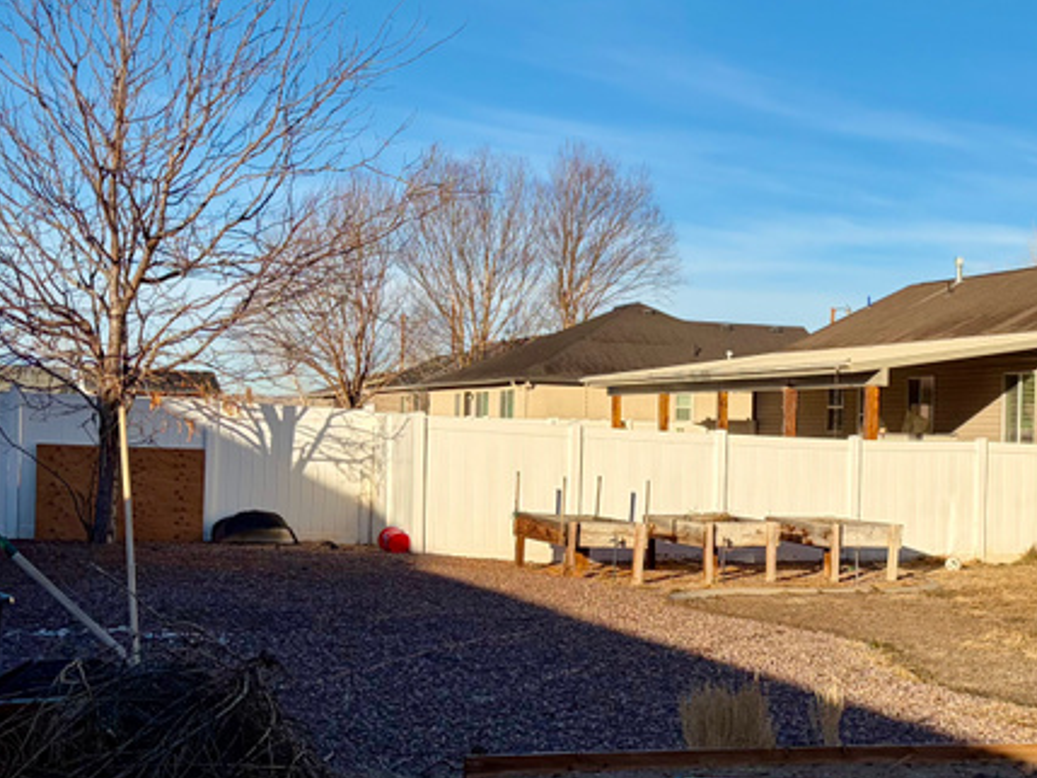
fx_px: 1858
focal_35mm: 62
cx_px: 815
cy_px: 425
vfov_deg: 23.7
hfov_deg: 30.5
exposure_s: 1/4065
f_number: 1.6
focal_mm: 5.96
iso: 50
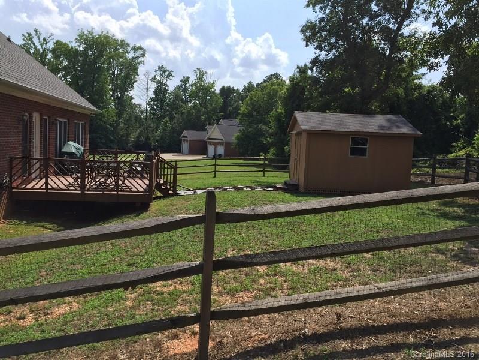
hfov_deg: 61.7
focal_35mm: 29
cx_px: 240
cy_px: 180
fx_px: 401
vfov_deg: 48.2
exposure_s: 1/2198
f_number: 2.2
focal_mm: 4.15
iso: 32
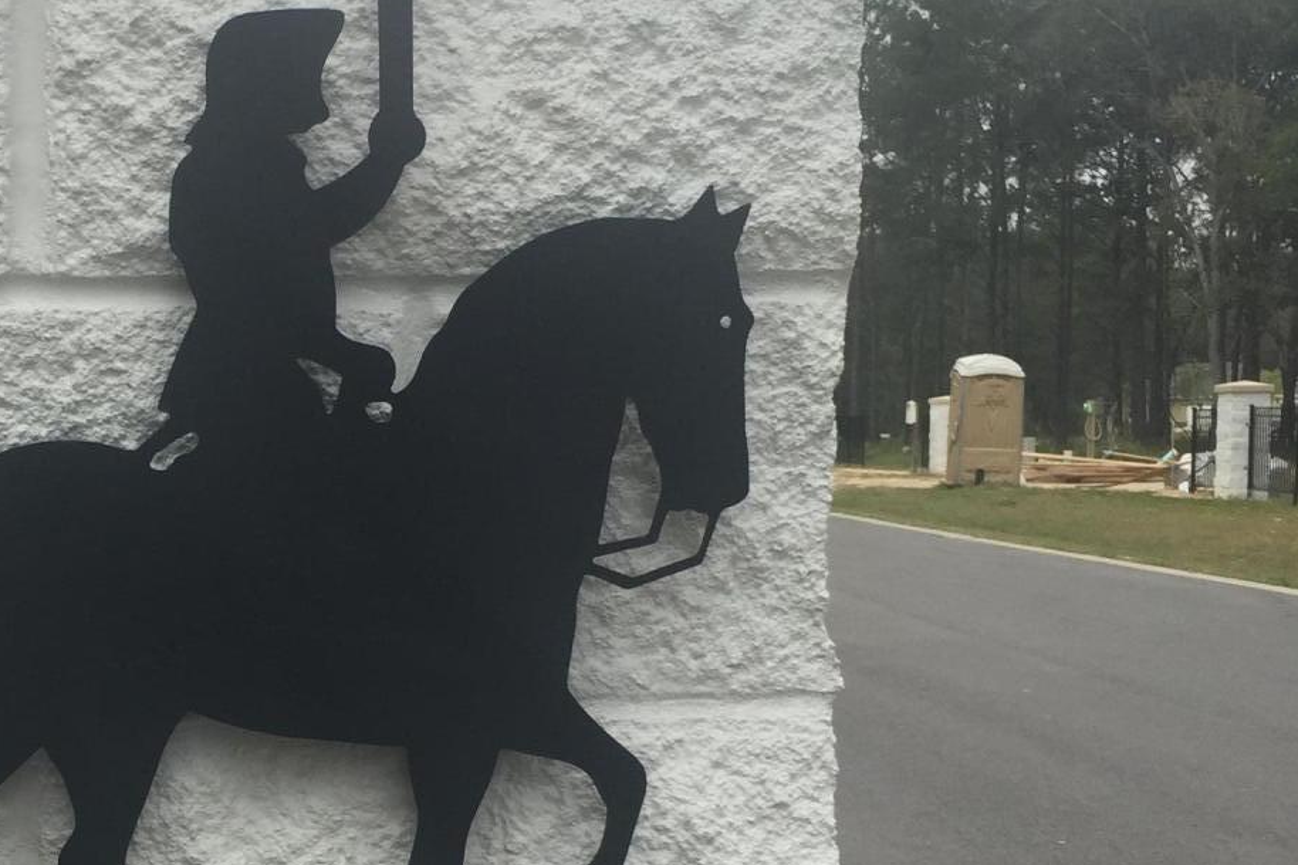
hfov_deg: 29.7
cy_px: 658
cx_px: 240
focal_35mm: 66
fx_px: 2379
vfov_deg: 20.4
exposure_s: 1/791
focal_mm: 4.15
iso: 32
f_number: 2.2
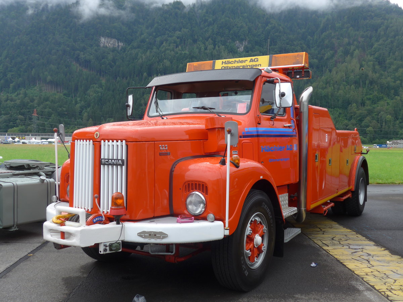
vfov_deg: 39.7
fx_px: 419
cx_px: 202
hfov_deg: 51.4
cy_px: 151
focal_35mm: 36
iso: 80
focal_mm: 7.5
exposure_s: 1/500
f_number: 2.8
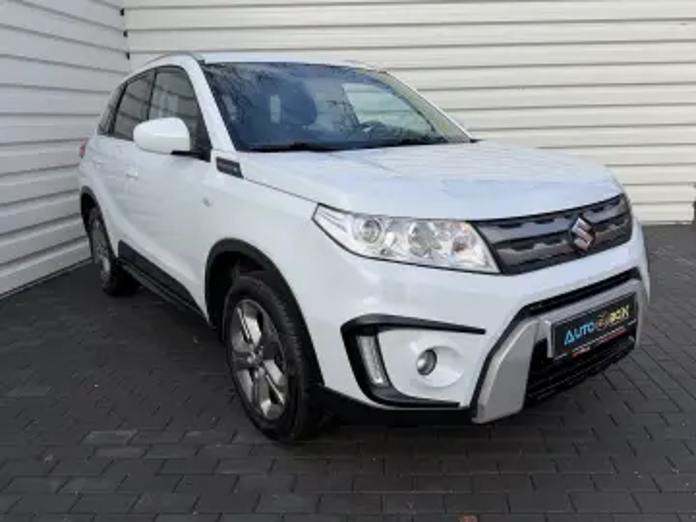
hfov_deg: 71.6
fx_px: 483
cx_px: 348
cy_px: 261
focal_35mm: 24
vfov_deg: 56.8
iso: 80
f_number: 1.78
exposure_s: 1/2445
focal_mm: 6.76
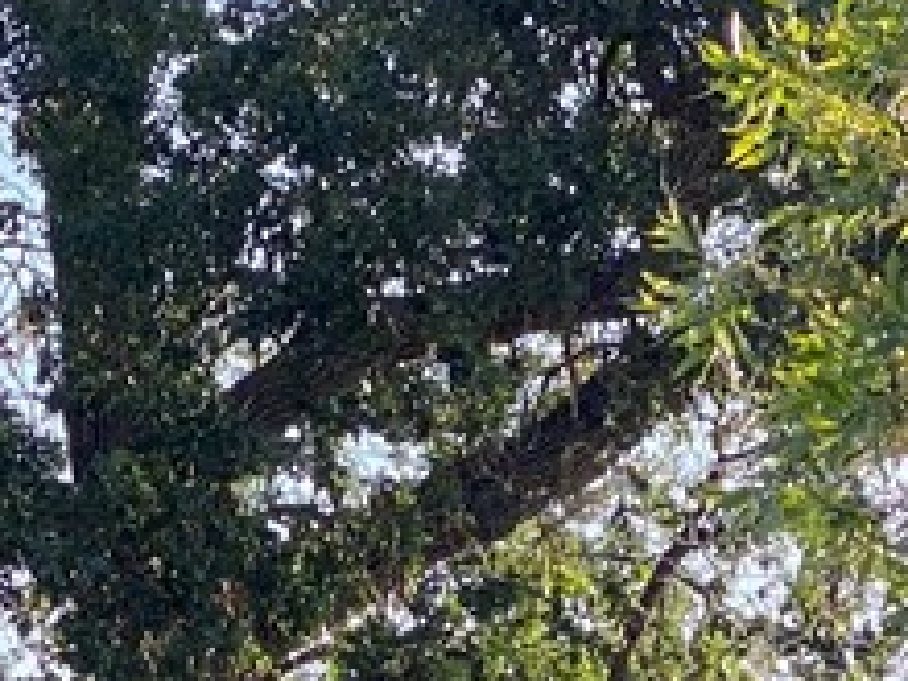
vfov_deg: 6.0
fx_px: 6348
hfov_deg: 8.2
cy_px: 1193
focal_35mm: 242
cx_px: 132
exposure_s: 1/282
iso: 20
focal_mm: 6
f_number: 2
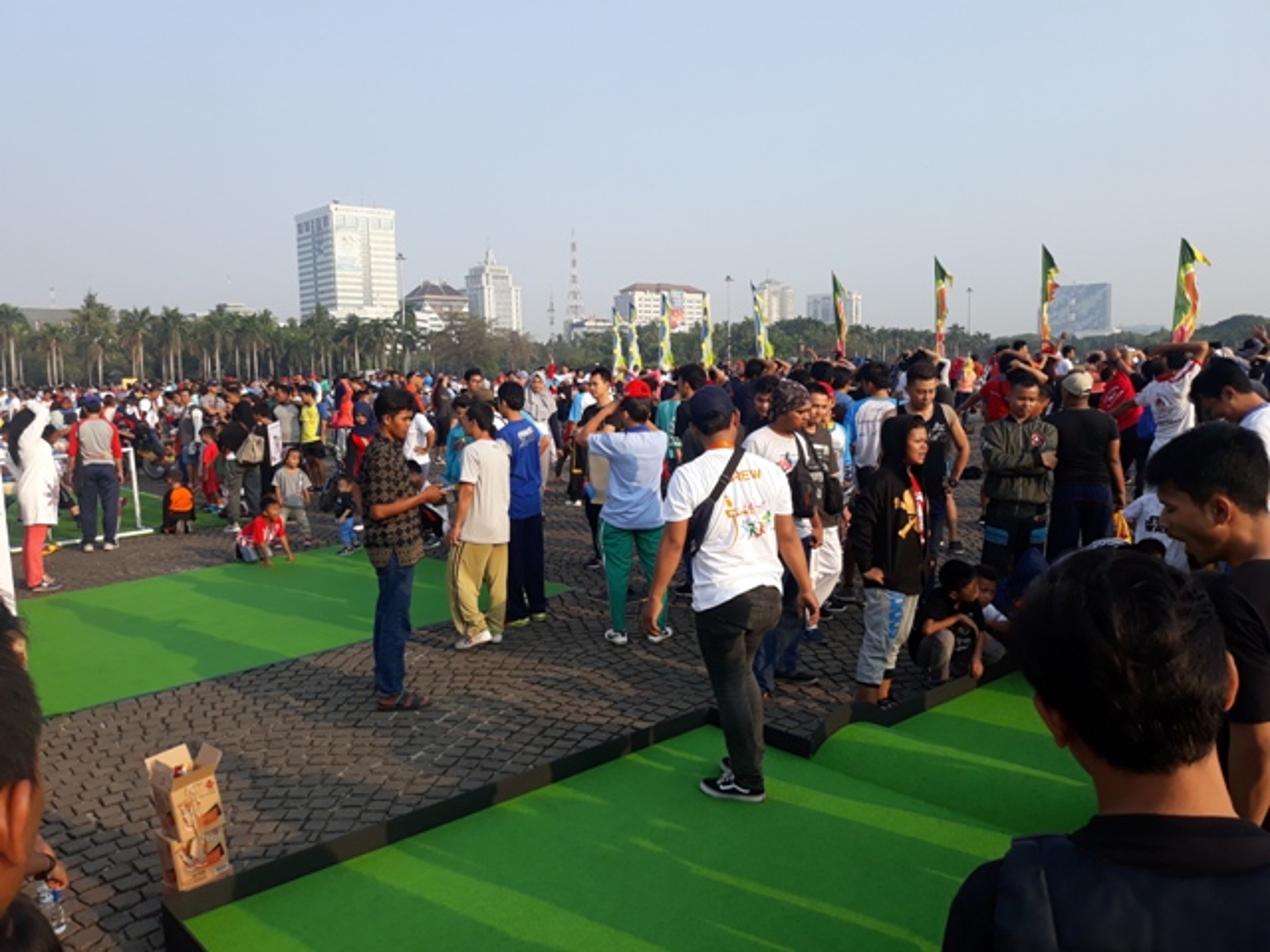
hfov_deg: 65.3
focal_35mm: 27
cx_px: 635
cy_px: 476
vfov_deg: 51.4
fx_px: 991
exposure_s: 1/840
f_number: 1.7
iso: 40
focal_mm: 3.71
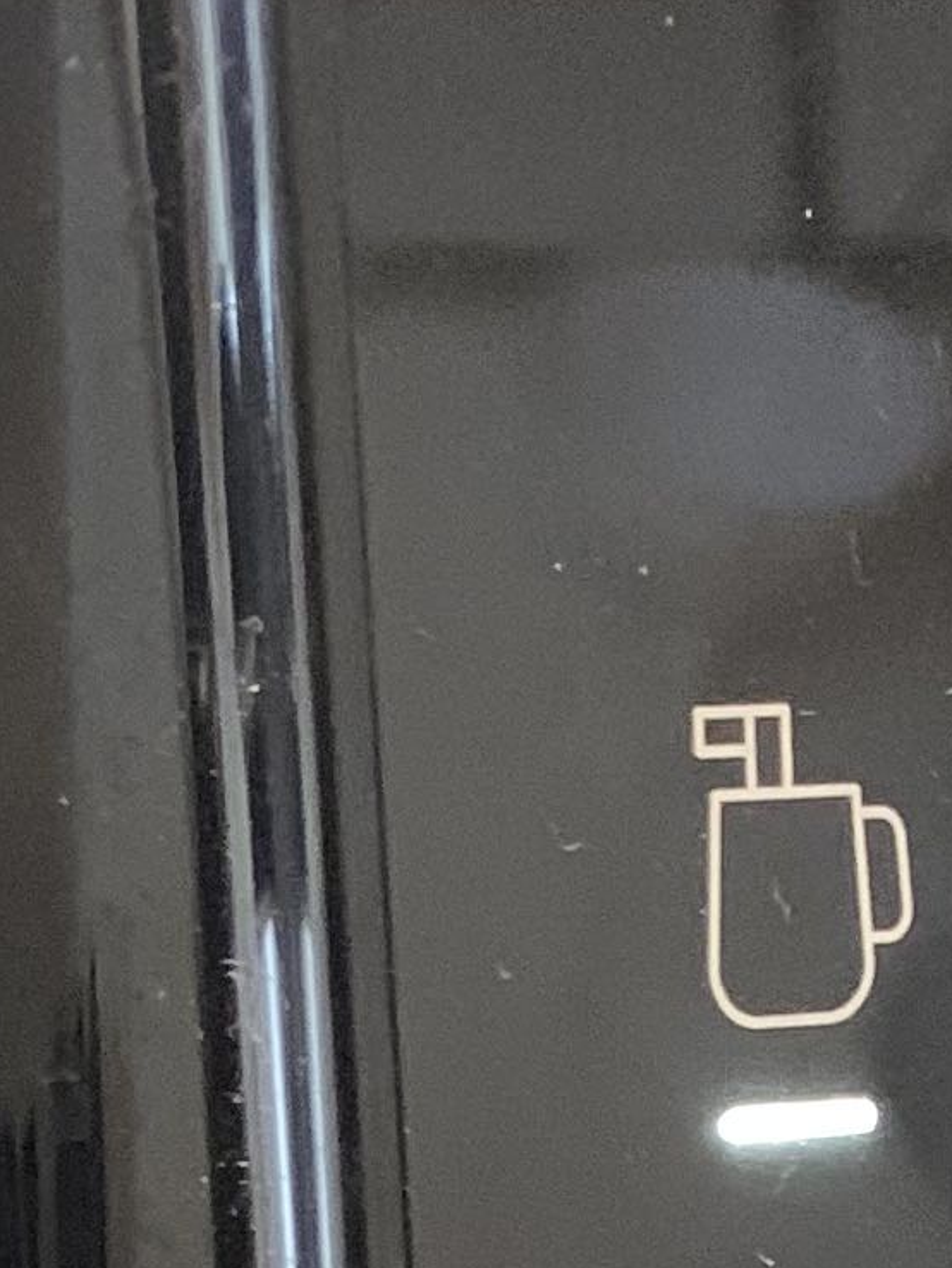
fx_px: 5204
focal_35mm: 142
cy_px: 3309
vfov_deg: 11.0
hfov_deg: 10.4
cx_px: 629
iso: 400
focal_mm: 4.25
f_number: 1.8
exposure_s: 1/25
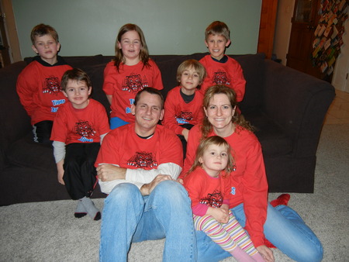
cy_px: 131
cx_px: 174
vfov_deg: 46.8
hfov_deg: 59.9
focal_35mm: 30
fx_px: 303
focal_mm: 5.4
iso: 200
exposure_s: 1/30
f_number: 3.5
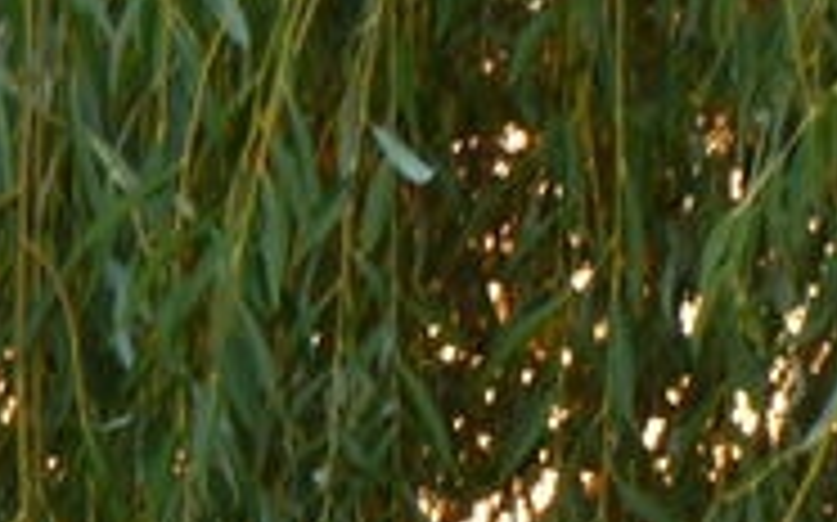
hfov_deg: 7.1
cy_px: 806
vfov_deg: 4.5
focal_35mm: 292
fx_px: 6657
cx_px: -486
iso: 80
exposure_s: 1/4
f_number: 3.2
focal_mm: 9
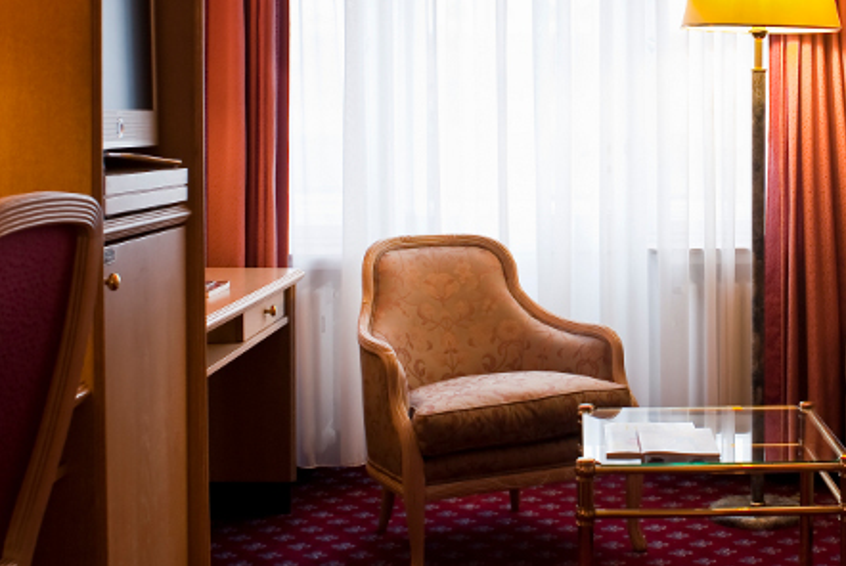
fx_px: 1341
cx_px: 639
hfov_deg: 34.2
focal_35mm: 57
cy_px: 135
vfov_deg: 23.6
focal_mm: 24
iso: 100
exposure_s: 1/4
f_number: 5.6
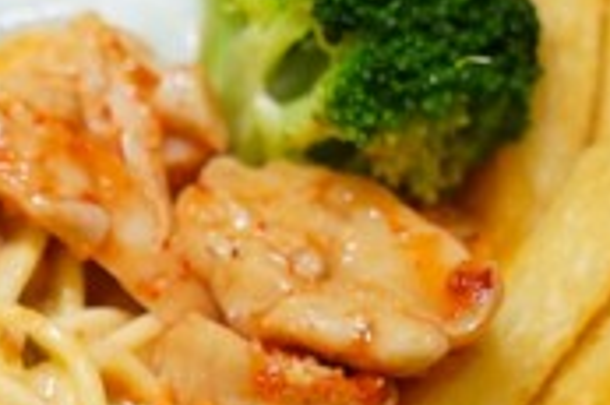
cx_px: 35
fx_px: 4571
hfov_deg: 7.6
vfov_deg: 5.1
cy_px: 384
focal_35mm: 270
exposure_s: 1/60
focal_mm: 55
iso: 320
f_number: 4.5
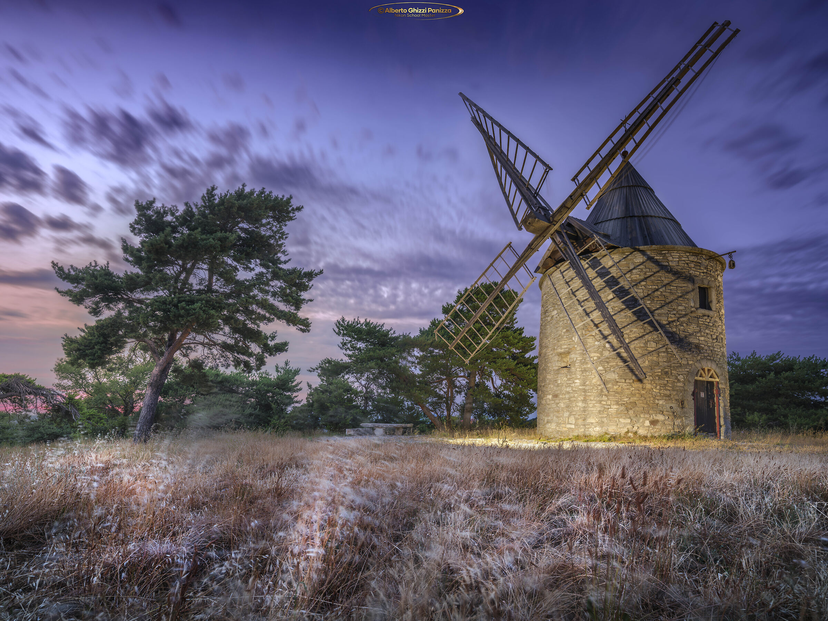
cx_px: 414
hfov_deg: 87.8
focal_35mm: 18
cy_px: 310
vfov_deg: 71.6
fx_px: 431
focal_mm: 23
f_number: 11
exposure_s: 26
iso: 80
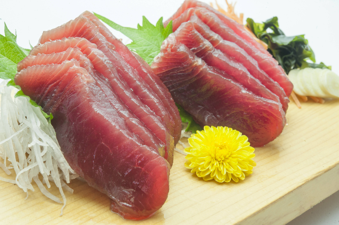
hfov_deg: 33.4
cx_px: 170
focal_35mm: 60
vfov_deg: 22.6
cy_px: 112
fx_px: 565
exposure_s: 1/2
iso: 200
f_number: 22
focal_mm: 60
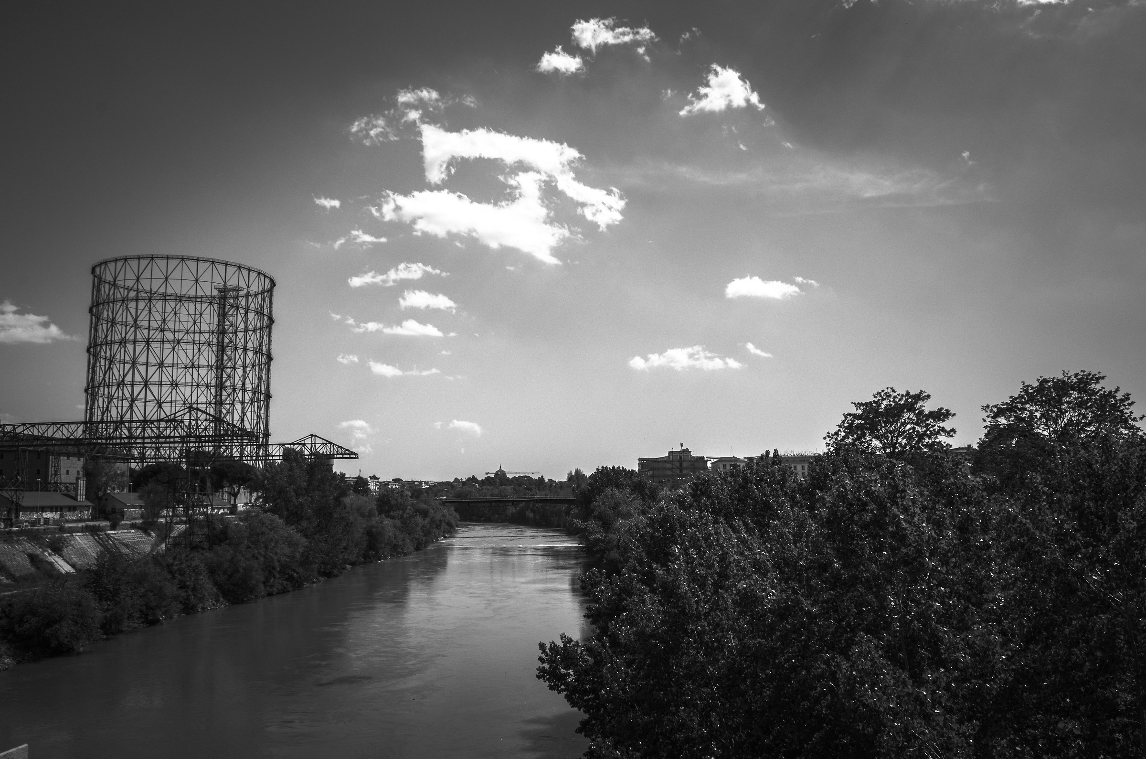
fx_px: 858
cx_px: 573
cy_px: 380
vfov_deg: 47.7
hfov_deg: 67.5
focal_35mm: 27
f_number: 11
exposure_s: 1/125
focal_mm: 18
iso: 100
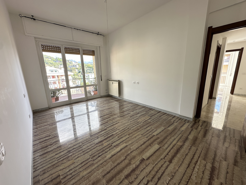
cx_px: 123
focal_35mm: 14
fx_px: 99
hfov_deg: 102.1
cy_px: 92
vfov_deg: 85.7
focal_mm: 2.22
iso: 64
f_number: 2.2
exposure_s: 1/99
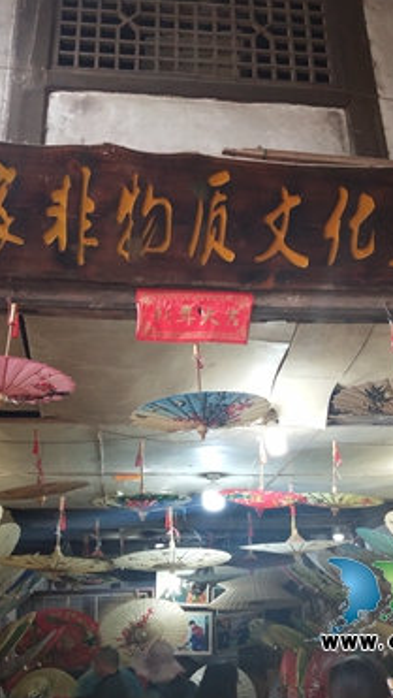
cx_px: 211
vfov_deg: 46.4
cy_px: 347
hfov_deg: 27.1
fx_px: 814
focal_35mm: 44
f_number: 1.8
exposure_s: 1/100
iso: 238
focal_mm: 3.95
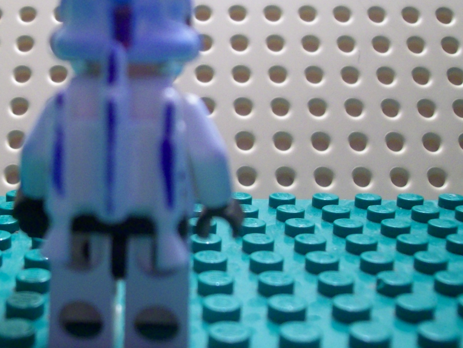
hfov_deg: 33.0
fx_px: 762
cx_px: 107
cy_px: 152
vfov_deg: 25.6
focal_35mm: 57
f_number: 2.7
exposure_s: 1/18.1
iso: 160
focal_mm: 6
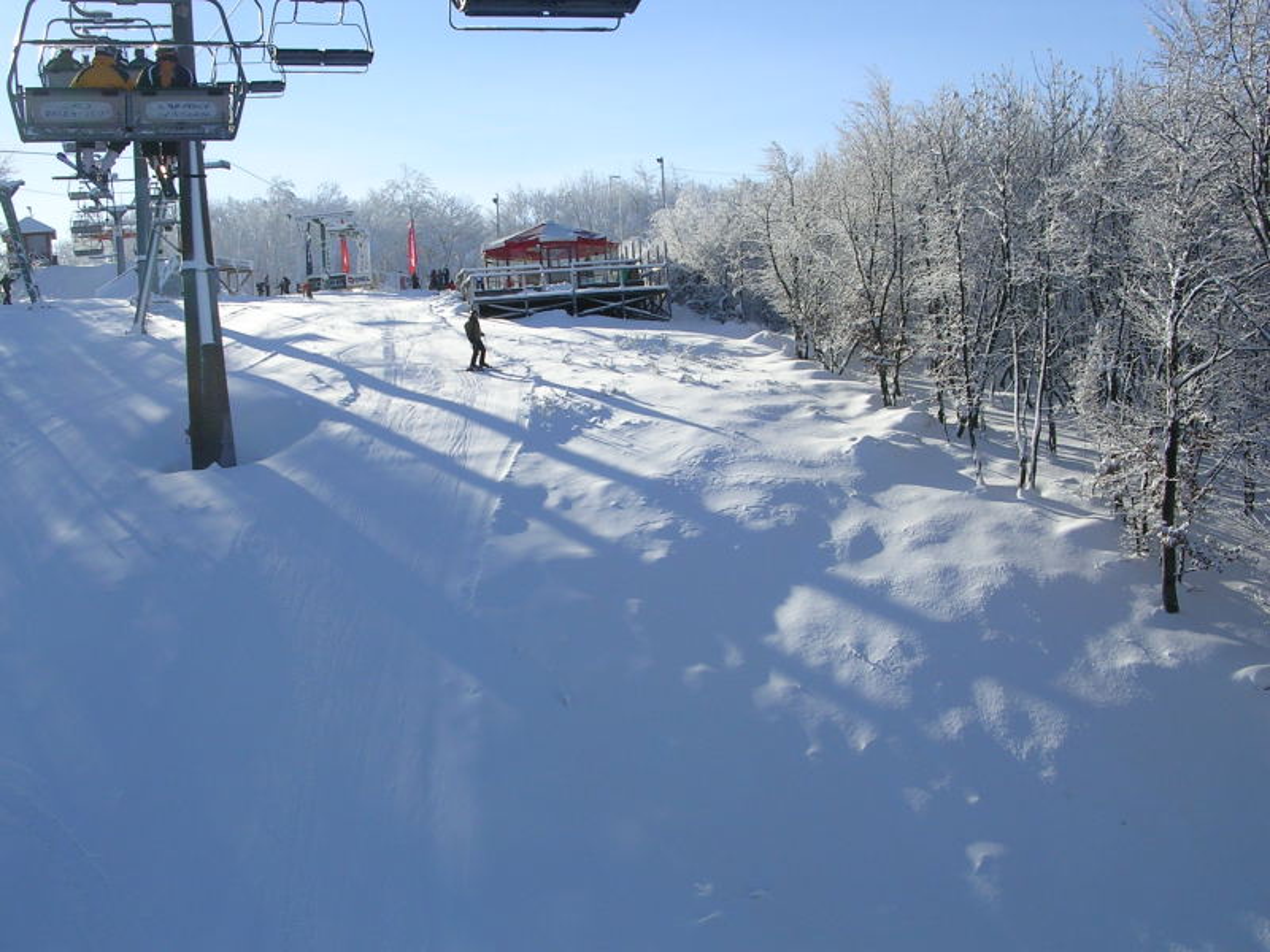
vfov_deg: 37.7
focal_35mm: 38
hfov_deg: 49.0
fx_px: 1394
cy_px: 476
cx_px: 635
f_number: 5.6
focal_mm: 5.8
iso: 50
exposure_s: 1/375
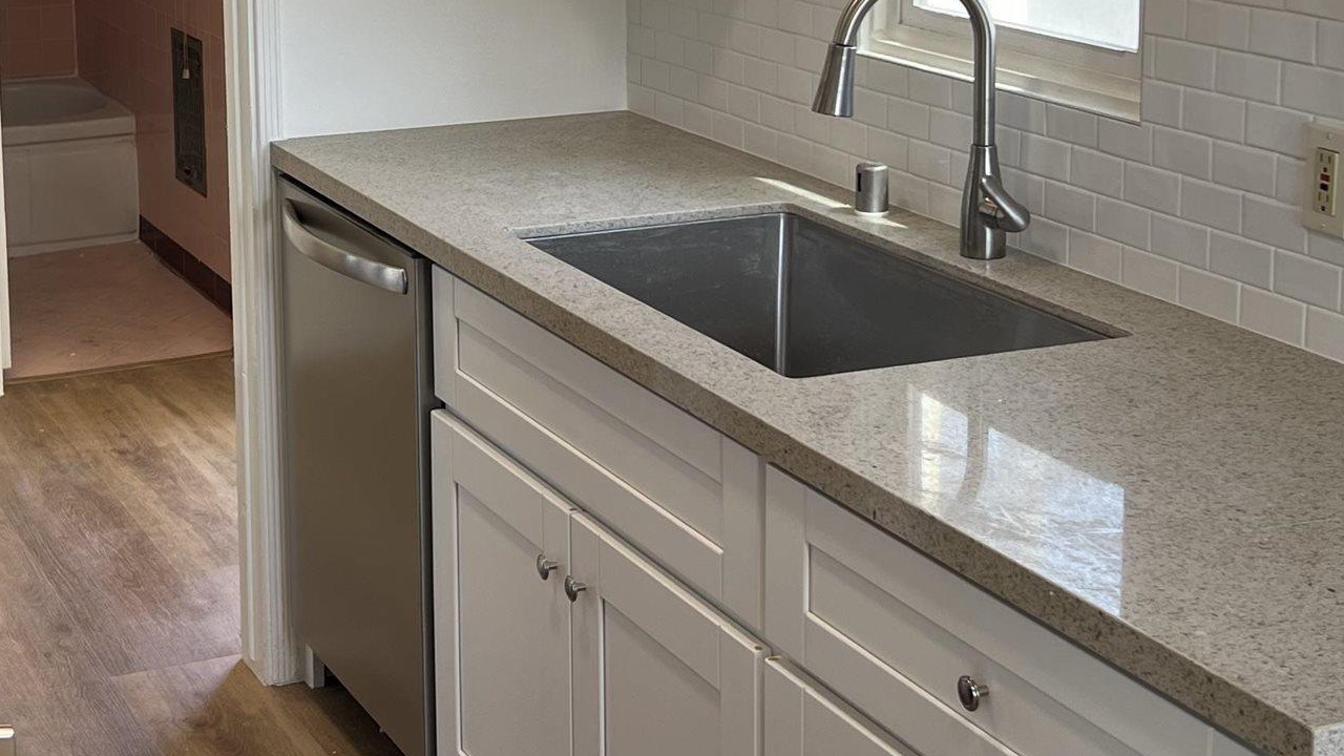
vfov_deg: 17.4
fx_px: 2423
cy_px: 54
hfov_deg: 30.6
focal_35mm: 68
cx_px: 396
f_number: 1.5
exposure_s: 1/120
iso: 40
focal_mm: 5.7
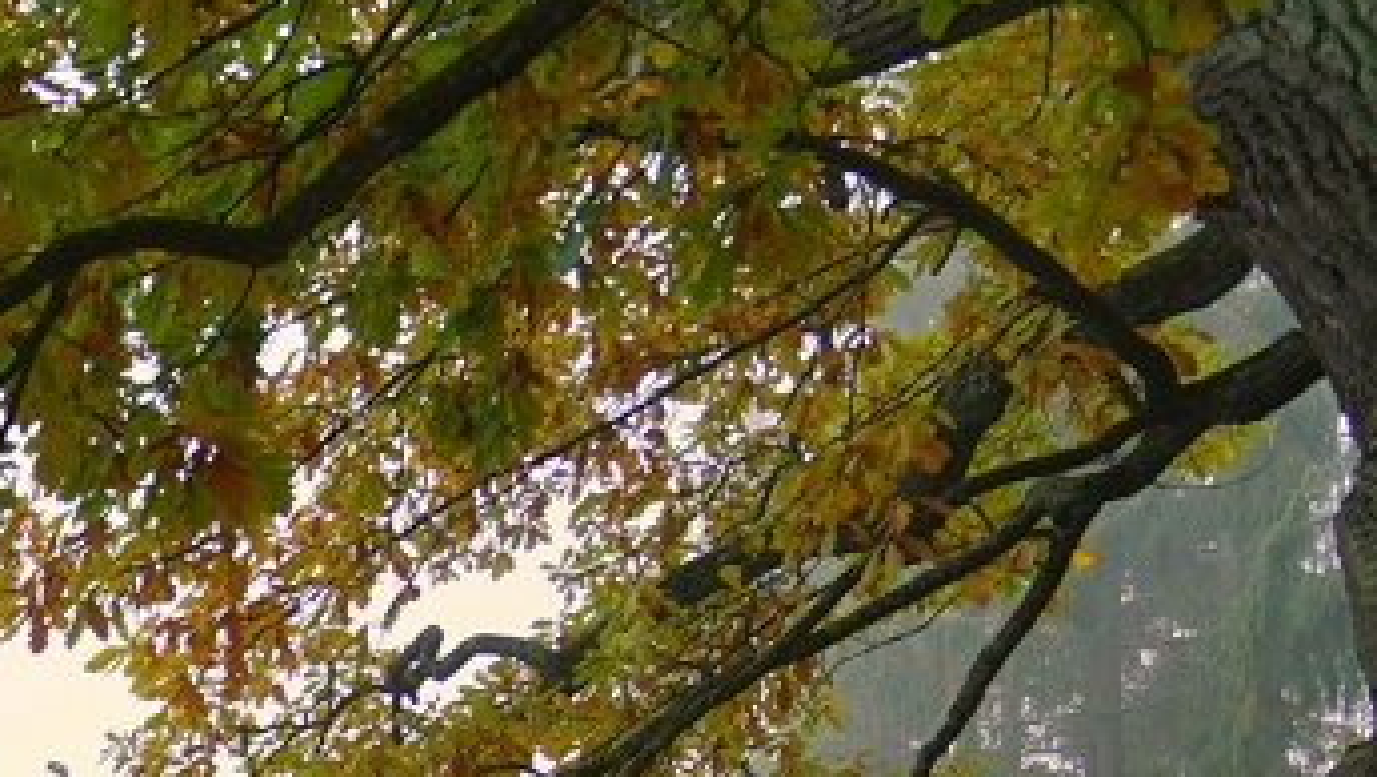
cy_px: 1590
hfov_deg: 20.2
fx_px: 2959
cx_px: -977
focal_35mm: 81
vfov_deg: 12.9
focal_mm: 19
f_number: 4
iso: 200
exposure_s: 1/60
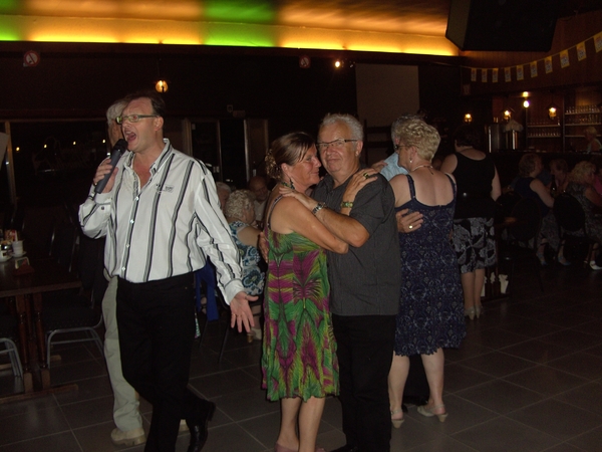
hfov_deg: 50.1
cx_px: 301
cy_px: 226
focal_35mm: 37
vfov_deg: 38.7
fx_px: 643
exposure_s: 1/50
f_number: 2.8
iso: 100
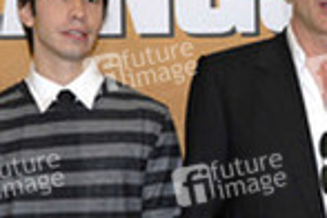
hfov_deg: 8.6
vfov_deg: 5.8
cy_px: 125
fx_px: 2162
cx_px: 389
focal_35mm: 238
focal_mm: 52
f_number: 4.5
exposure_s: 1/100
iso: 400
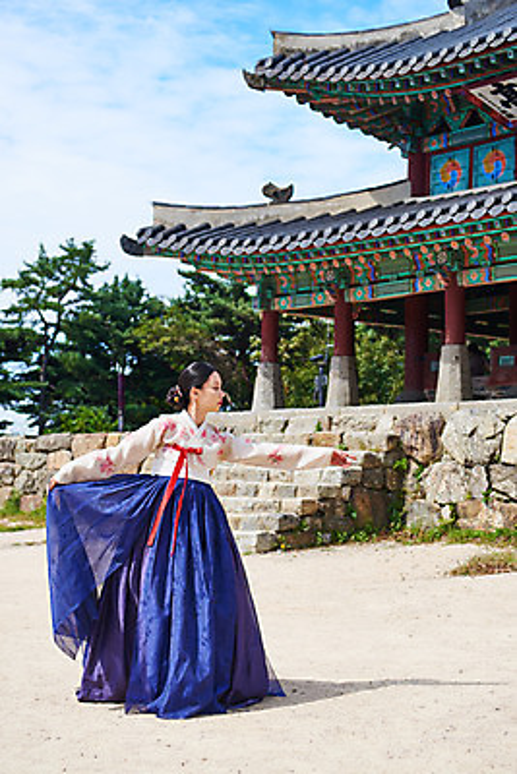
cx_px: 258
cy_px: 387
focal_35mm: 60
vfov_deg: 33.4
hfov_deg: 22.6
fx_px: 1291
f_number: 4.5
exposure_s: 1/1000
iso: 100
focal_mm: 60
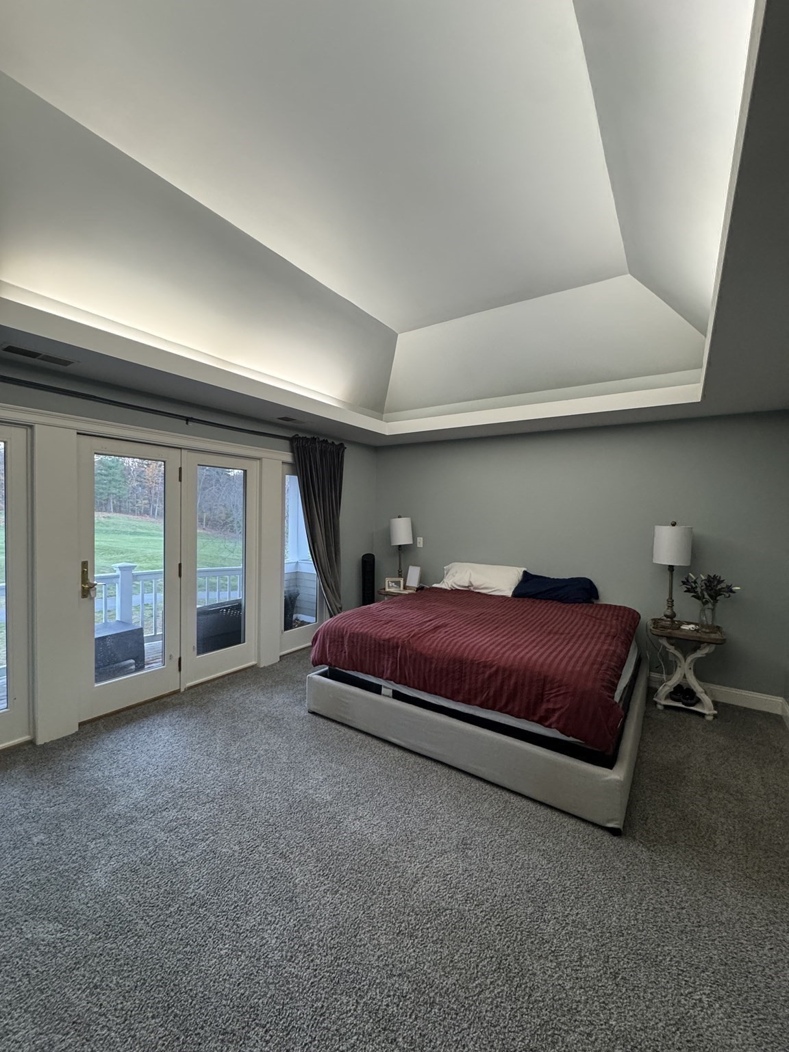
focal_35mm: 14
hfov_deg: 85.7
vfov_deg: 102.1
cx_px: 394
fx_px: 425
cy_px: 526
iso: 320
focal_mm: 2.22
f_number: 2.2
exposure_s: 1/60
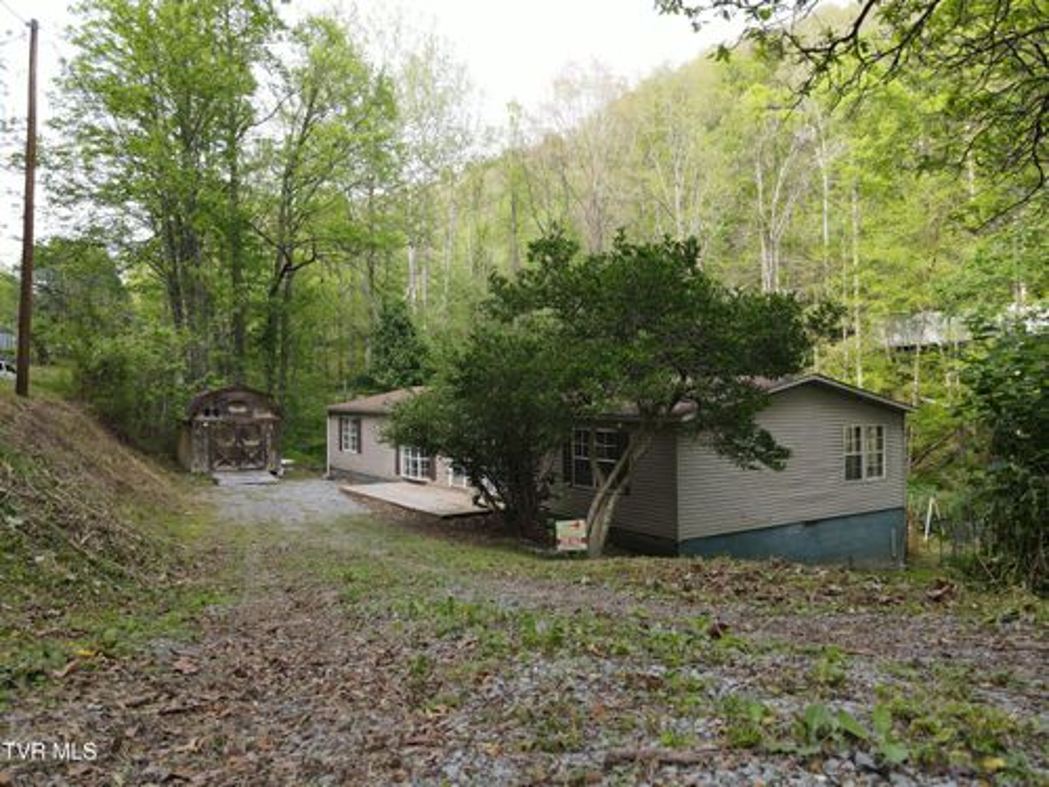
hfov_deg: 71.6
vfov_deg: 56.8
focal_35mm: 24
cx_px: 524
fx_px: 727
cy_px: 394
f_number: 2.8
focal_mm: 4.5
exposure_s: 1/100
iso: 100
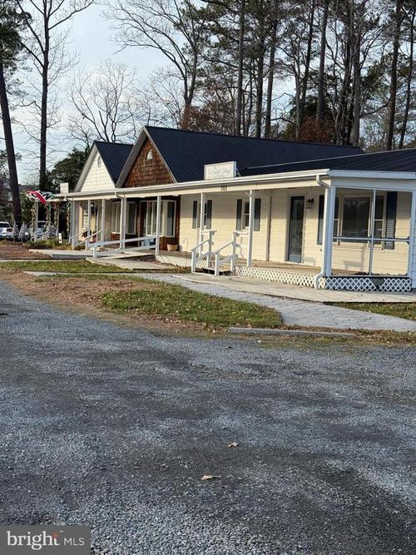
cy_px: 278
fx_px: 769
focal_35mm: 48
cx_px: 208
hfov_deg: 30.3
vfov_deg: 39.7
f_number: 1.78
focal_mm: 6.76
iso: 64
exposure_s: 1/1429
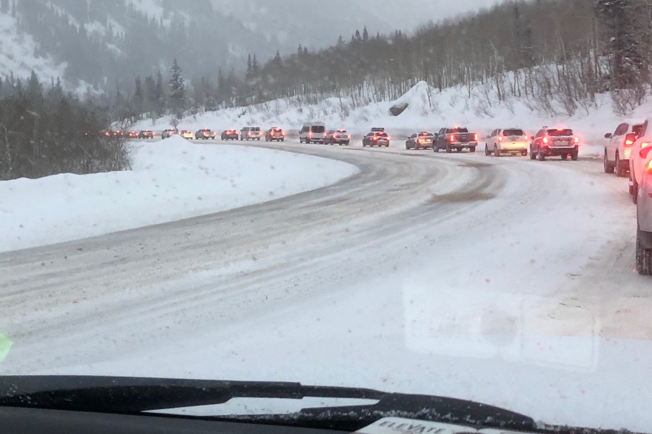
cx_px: 452
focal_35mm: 59
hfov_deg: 33.5
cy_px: 205
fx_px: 1068
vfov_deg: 23.0
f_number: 1.8
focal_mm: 3.99
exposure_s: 1/26
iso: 40
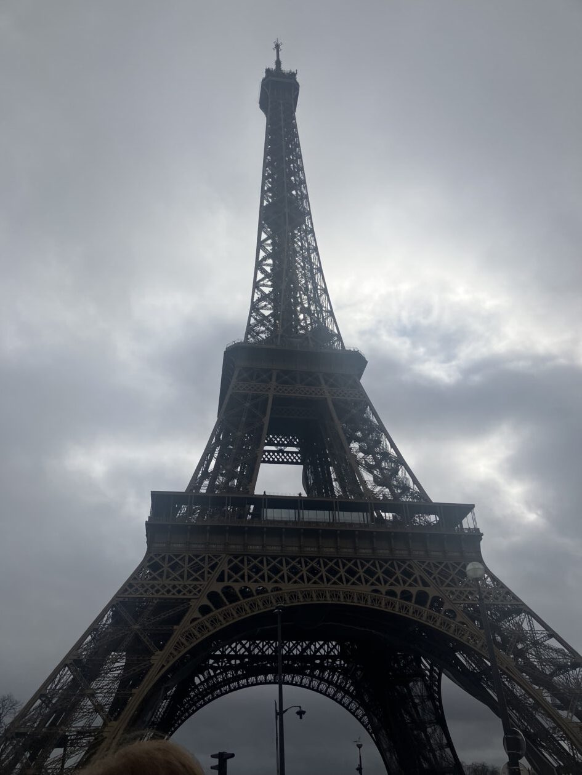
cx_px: 291
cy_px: 388
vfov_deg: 63.4
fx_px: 628
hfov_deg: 49.7
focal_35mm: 28
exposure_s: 1/6098
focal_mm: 3.99
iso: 32
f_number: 1.8
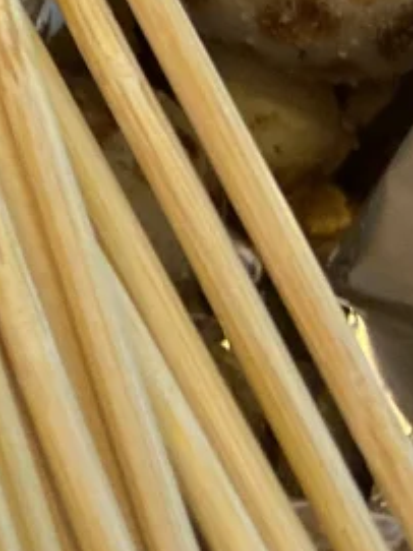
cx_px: -592
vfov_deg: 13.0
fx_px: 2197
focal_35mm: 138
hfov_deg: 9.5
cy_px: -435
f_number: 1.8
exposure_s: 1/60
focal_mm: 4.25
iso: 200
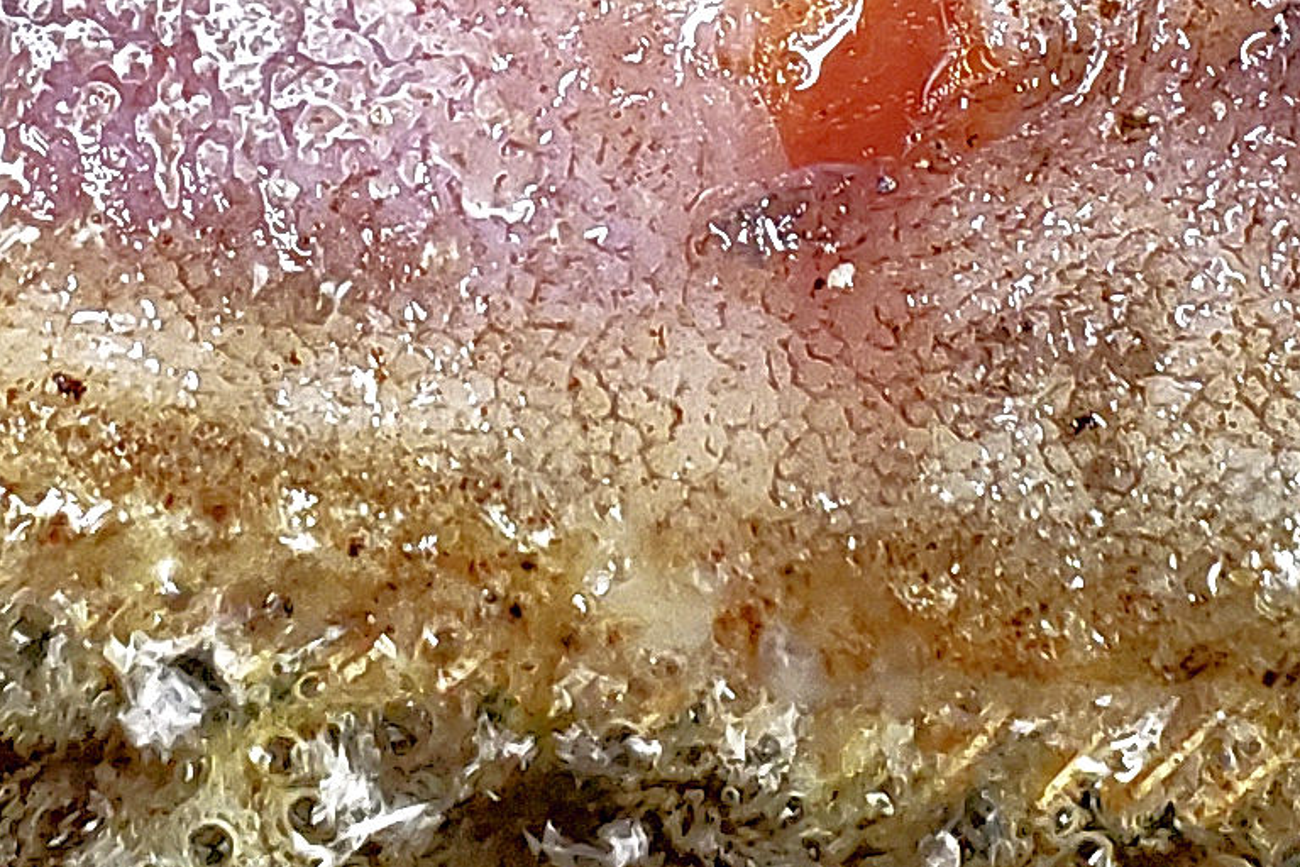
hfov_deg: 14.4
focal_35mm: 142
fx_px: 5127
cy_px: -246
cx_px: 582
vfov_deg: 9.5
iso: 640
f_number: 2.4
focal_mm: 4.3
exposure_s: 1/120
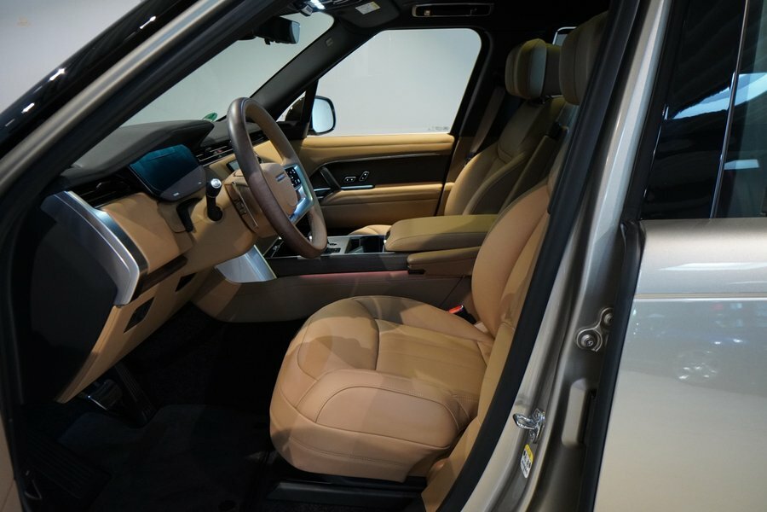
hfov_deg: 67.4
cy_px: 256
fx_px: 575
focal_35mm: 27
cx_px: 384
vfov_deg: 47.9
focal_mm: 18
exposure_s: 1/30
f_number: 4
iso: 2000
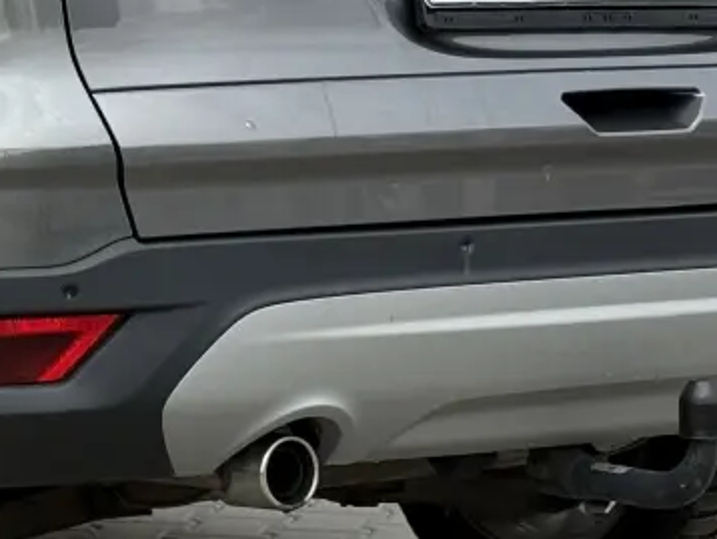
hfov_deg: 10.1
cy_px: -46
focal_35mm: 193
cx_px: -78
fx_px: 4000
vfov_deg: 7.7
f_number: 1.78
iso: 80
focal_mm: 6.76
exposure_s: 1/1883
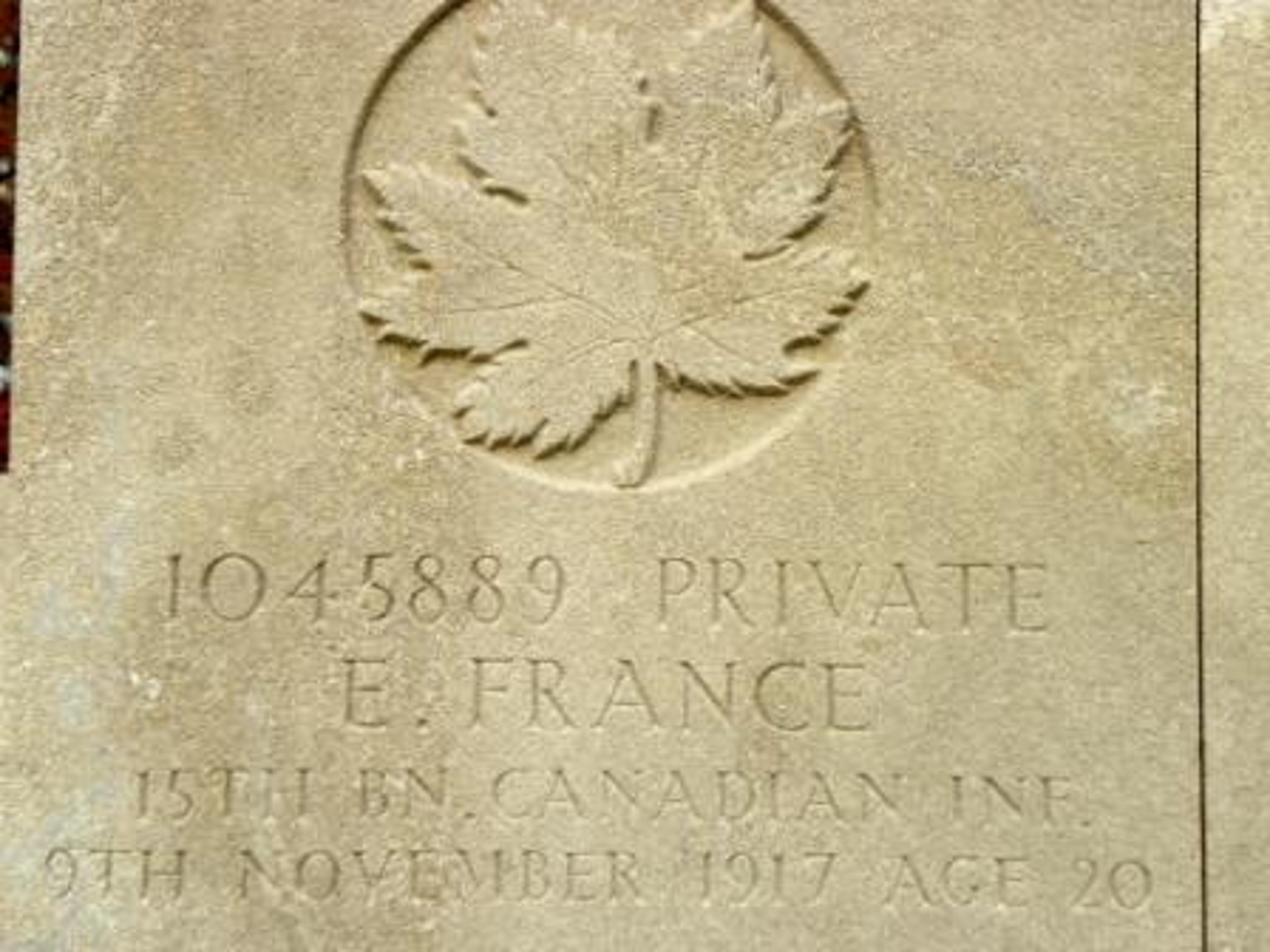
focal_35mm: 66
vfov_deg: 22.3
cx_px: 635
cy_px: 476
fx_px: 2421
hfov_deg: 29.4
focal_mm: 11.8
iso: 64
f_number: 3.5
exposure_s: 1/110
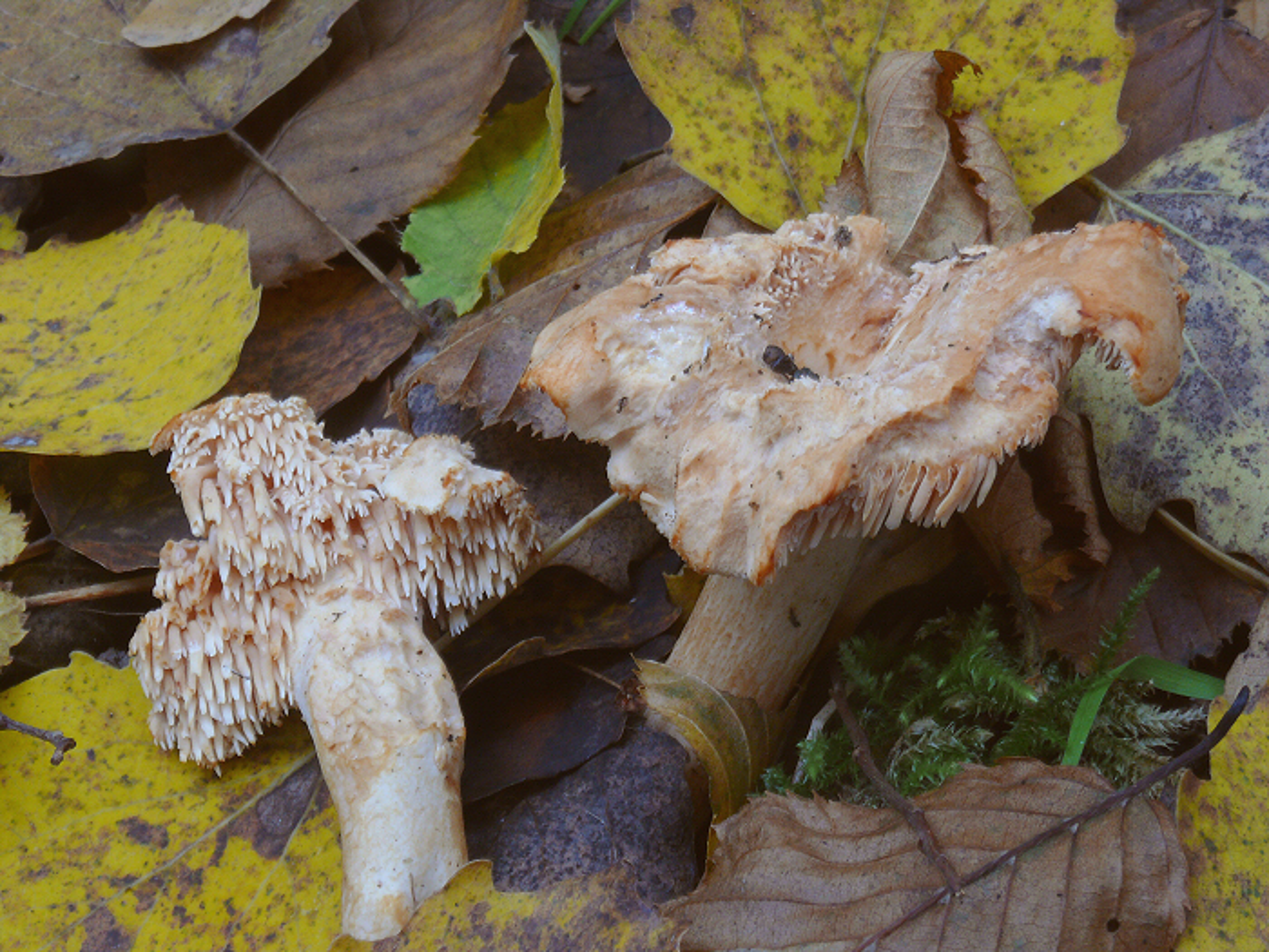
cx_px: 634
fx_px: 2676
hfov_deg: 26.7
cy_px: 476
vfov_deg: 20.2
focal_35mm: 73
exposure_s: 1/2.5
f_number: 11
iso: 100
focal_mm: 15.5
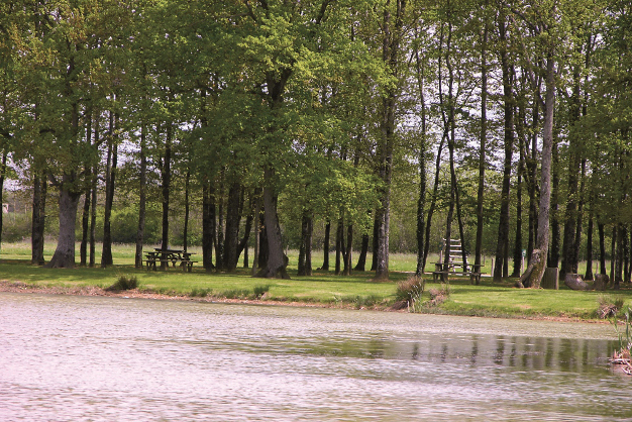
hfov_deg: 7.0
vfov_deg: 4.7
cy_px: 231
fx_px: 5146
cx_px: 315
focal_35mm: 293
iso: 50
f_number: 4.7
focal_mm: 71.2
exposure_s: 1/220
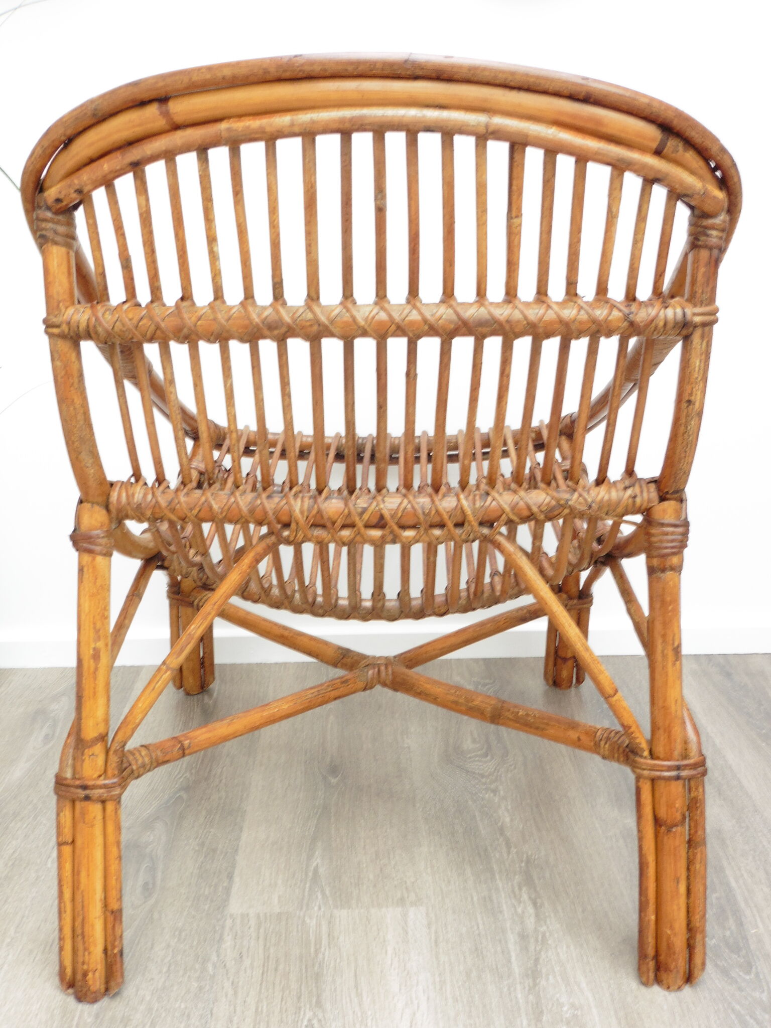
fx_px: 891
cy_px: 514
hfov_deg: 46.8
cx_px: 386
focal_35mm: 30
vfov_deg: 60.0
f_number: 4.5
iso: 100
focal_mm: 5.4
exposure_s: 1/30
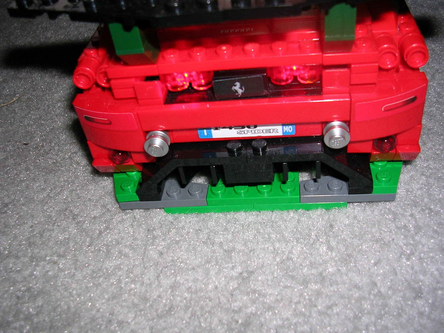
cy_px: 166
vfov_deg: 37.7
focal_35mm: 38
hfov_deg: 49.0
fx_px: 487
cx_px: 222
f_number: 2.8
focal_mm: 5.8
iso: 50
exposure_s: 1/60.1
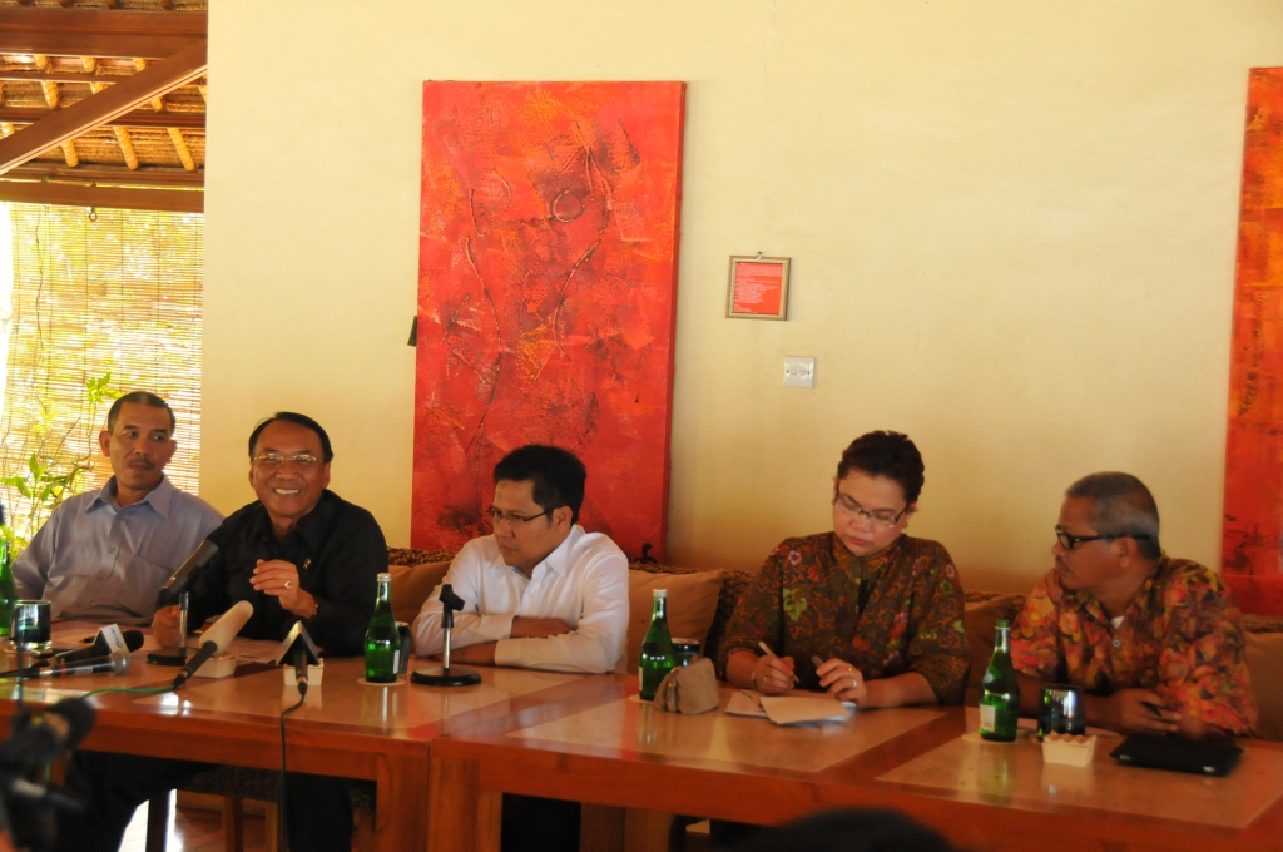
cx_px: 642
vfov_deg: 19.7
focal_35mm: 69
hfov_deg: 29.3
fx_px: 2456
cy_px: 426
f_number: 5.6
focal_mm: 46
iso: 1000
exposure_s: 1/50
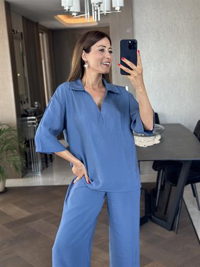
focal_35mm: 48
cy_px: 134
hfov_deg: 30.3
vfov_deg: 39.6
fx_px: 369
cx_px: 100
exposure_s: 1/60
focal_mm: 6.86
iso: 125
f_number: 1.78
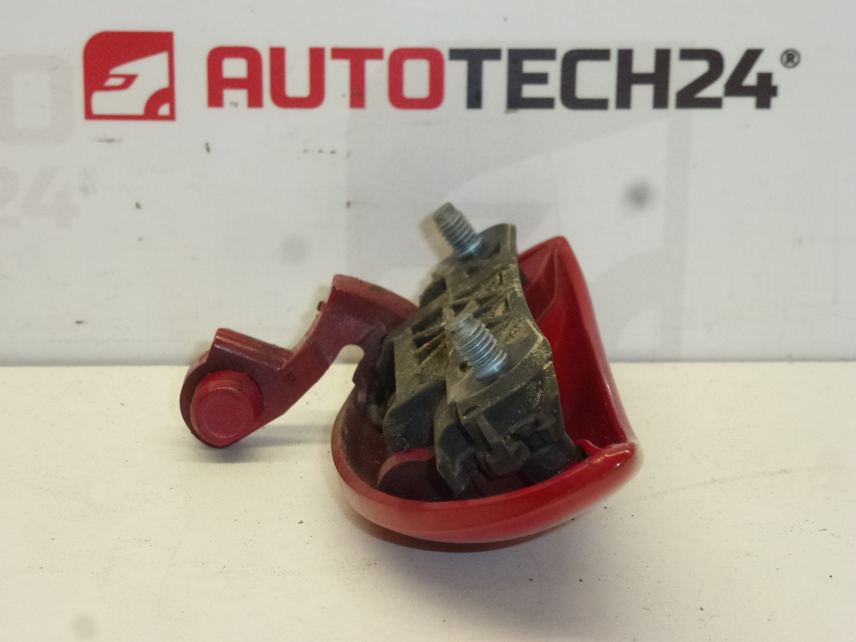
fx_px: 2201
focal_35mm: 89
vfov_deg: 16.6
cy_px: 321
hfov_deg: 22.0
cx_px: 428
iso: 400
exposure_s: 1/125
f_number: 4.9
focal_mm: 16
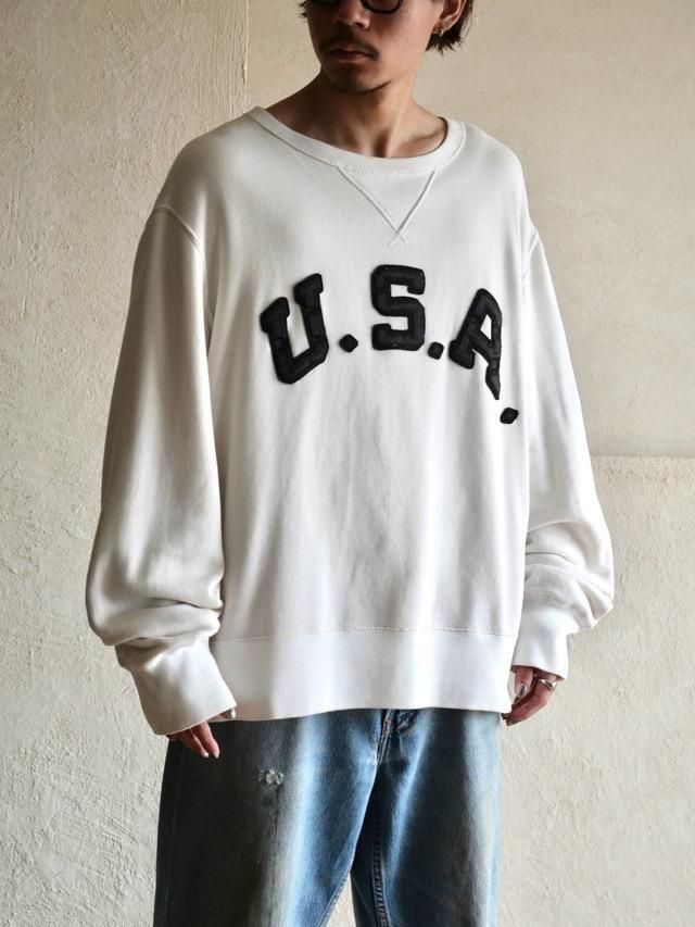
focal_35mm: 96
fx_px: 2569
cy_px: 464
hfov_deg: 15.4
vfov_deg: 20.4
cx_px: 348
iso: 500
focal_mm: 48
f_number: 3.9
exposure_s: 1/125
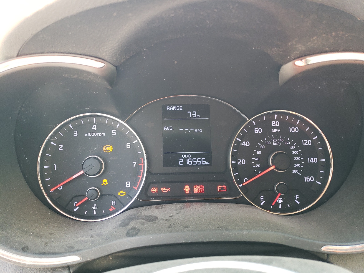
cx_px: 182
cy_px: 136
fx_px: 273
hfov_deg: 67.3
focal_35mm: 26
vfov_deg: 53.1
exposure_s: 1/60.2
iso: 101
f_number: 1.5
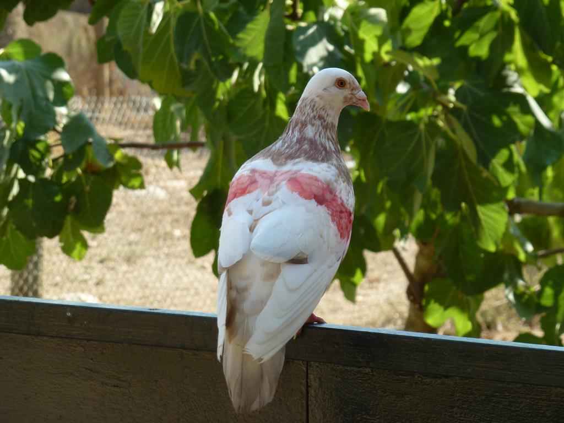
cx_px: 282
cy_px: 212
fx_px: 3210
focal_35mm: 197
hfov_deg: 10.0
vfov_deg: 7.5
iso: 100
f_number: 5.5
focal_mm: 35.2
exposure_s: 1/125
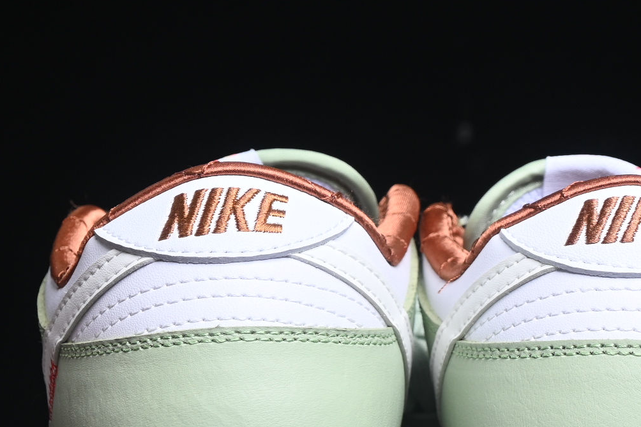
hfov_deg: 9.9
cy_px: 226
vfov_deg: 6.6
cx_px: 443
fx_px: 3703
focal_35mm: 208
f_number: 6.3
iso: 160
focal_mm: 50
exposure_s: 1/60
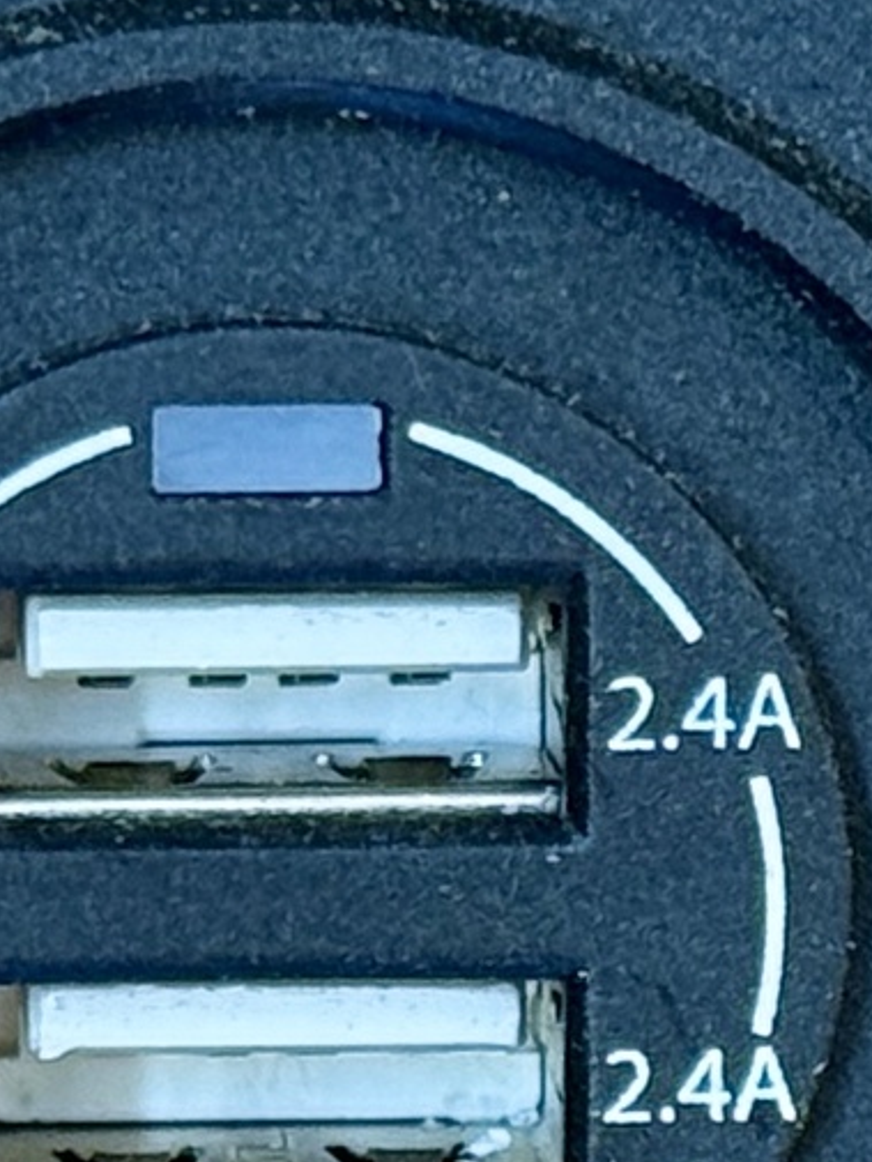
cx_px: 295
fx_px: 5103
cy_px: 973
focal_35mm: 152
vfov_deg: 12.9
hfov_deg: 9.8
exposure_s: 1/60
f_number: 1.78
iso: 125
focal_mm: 6.76
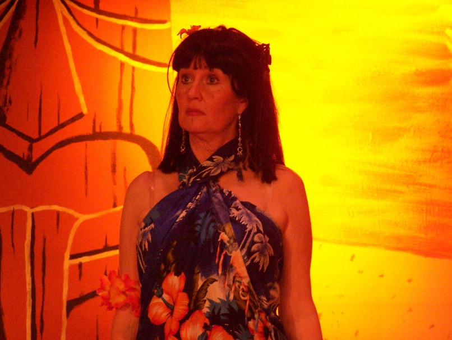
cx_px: 226
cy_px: 170
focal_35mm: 218
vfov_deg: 6.8
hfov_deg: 9.1
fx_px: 2847
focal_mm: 36.2
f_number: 3.2
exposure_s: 1/10
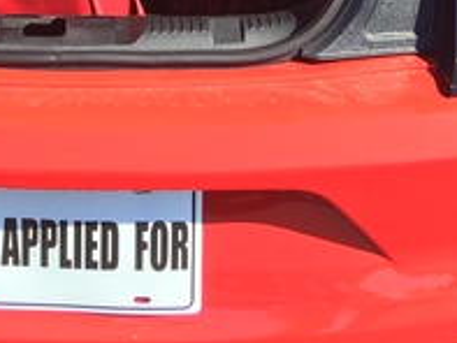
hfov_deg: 20.4
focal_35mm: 94
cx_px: 44
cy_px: -116
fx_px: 1242
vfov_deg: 15.0
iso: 25
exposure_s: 1/484
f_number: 2.2
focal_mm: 4.15
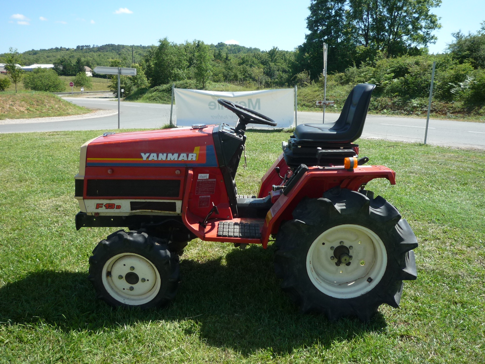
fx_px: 420
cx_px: 242
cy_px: 182
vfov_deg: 46.8
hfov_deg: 60.0
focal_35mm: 30
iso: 100
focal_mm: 4.4
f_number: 3.5
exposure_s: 1/500
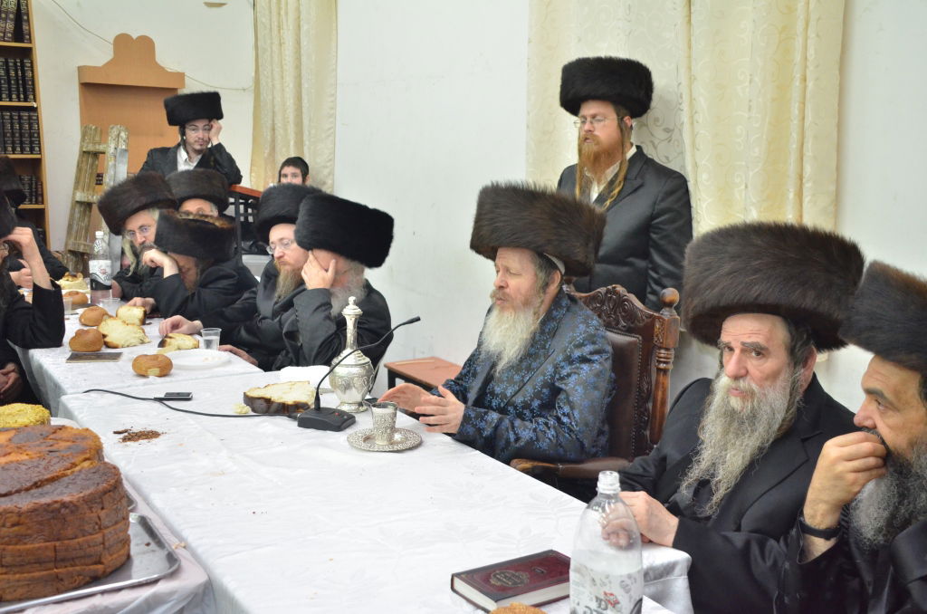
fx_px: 1002
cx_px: 464
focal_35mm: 39
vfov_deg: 34.1
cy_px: 307
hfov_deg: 49.6
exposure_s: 1/200
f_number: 4
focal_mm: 26
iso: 2000
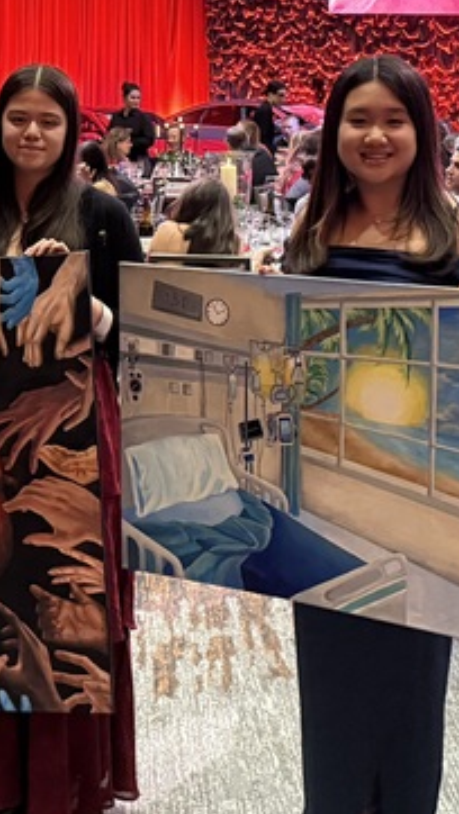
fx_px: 1599
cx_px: 160
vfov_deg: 28.3
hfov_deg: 16.3
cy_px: 238
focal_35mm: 74
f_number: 1.78
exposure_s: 1/30
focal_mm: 6.76
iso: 800
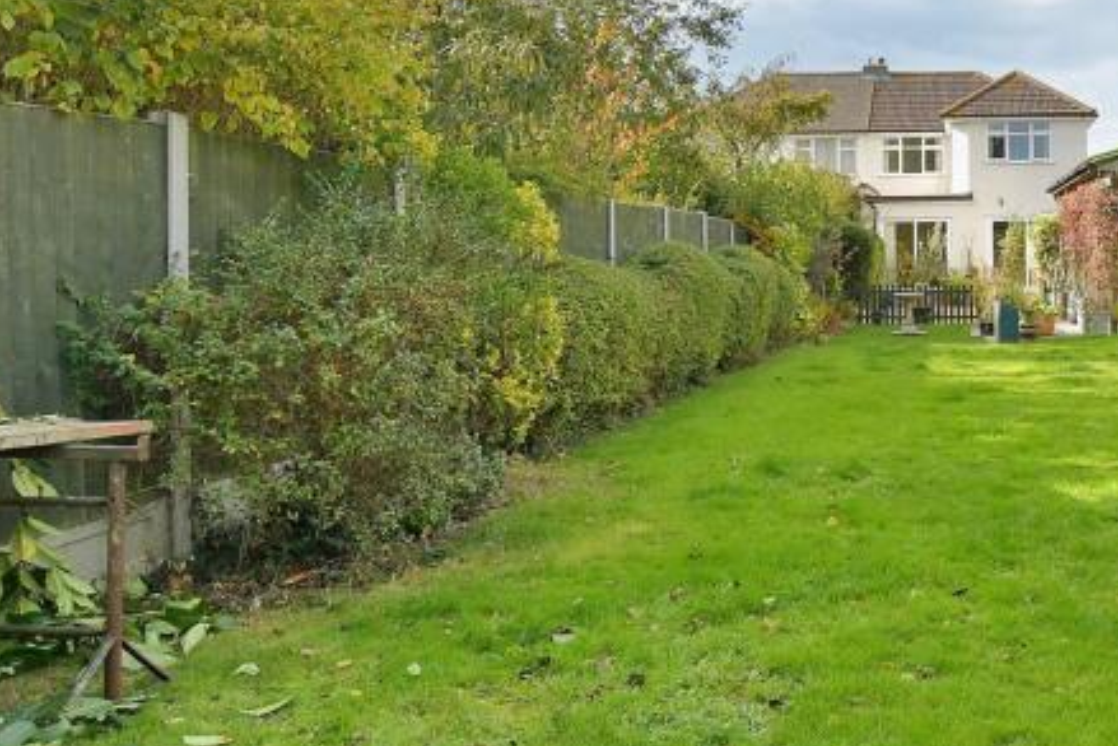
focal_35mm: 35
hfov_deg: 49.0
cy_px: 269
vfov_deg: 37.6
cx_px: 993
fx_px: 1087
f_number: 8
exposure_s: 1/125
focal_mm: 10
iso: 100
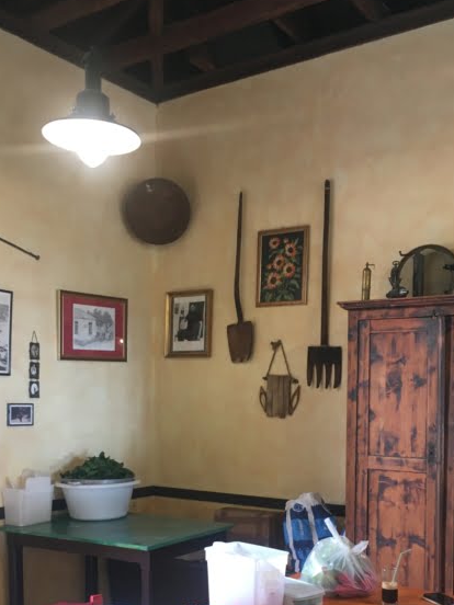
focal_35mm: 42
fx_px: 734
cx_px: 256
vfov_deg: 44.1
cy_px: 404
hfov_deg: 34.3
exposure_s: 1/33
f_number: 2.2
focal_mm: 4.2
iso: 100
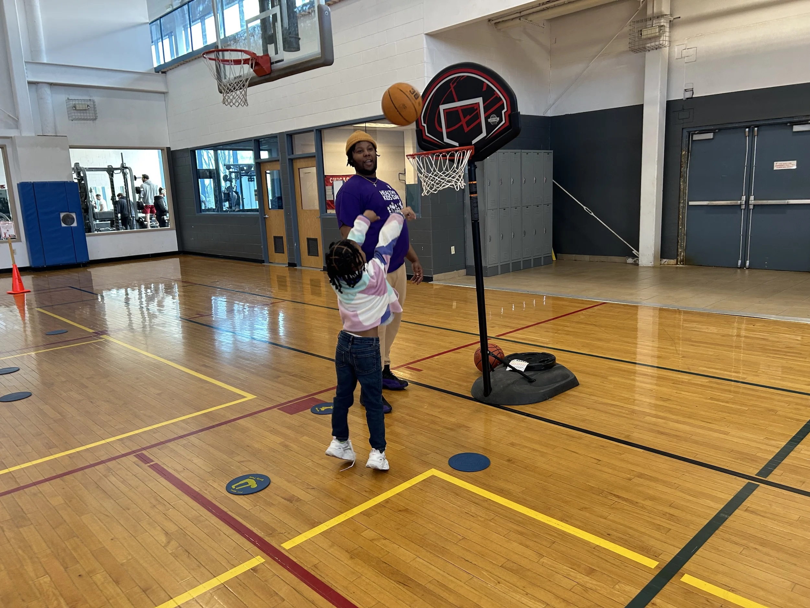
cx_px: 405
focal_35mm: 26
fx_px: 608
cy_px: 304
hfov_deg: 67.3
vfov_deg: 53.1
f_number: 1.5
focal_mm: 5.7
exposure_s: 1/60
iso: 100
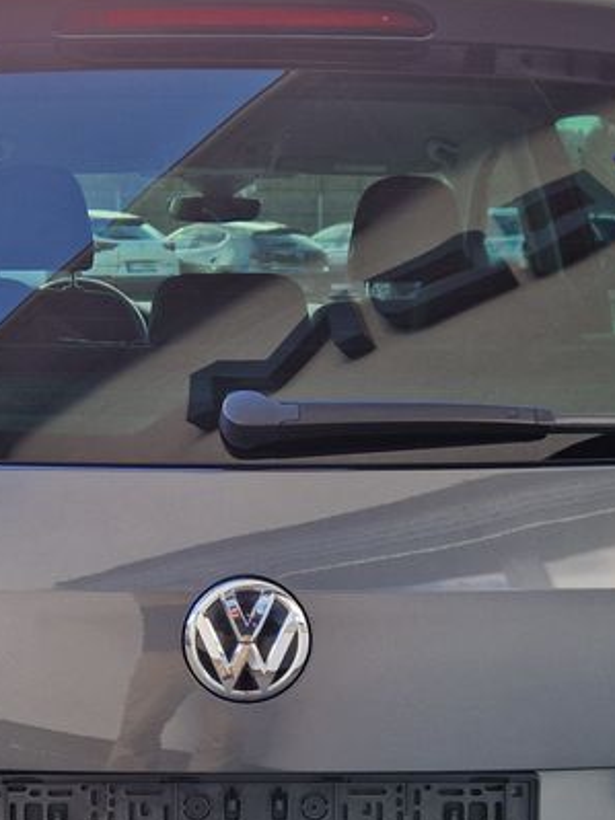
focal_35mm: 59
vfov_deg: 31.5
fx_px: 1398
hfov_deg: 24.7
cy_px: 701
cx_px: 216
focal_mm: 5.4
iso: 50
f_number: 1.8
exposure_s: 1/265
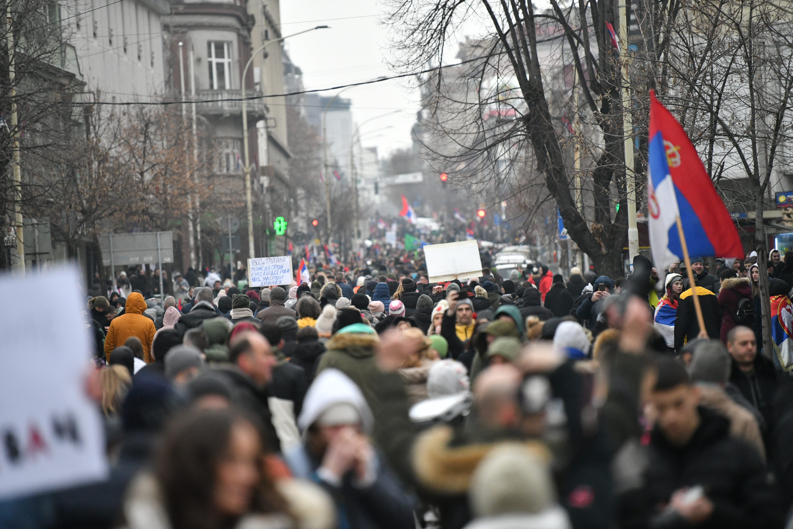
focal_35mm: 200
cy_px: 264
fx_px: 4405
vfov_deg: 6.9
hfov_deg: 10.3
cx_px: 396
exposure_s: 1/2000
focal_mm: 200
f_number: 2.8
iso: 3200
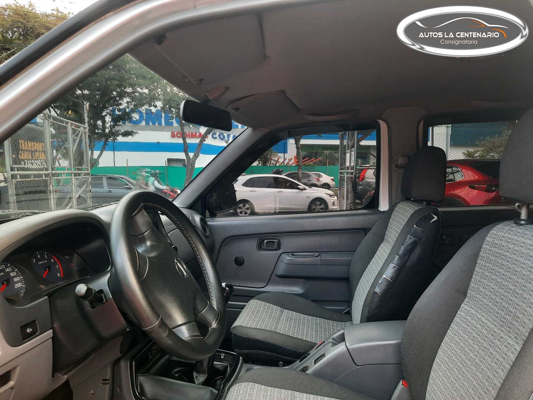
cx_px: 266
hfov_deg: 69.4
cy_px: 200
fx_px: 385
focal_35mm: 25
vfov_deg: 54.9
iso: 250
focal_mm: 4.6
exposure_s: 1/60
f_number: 2
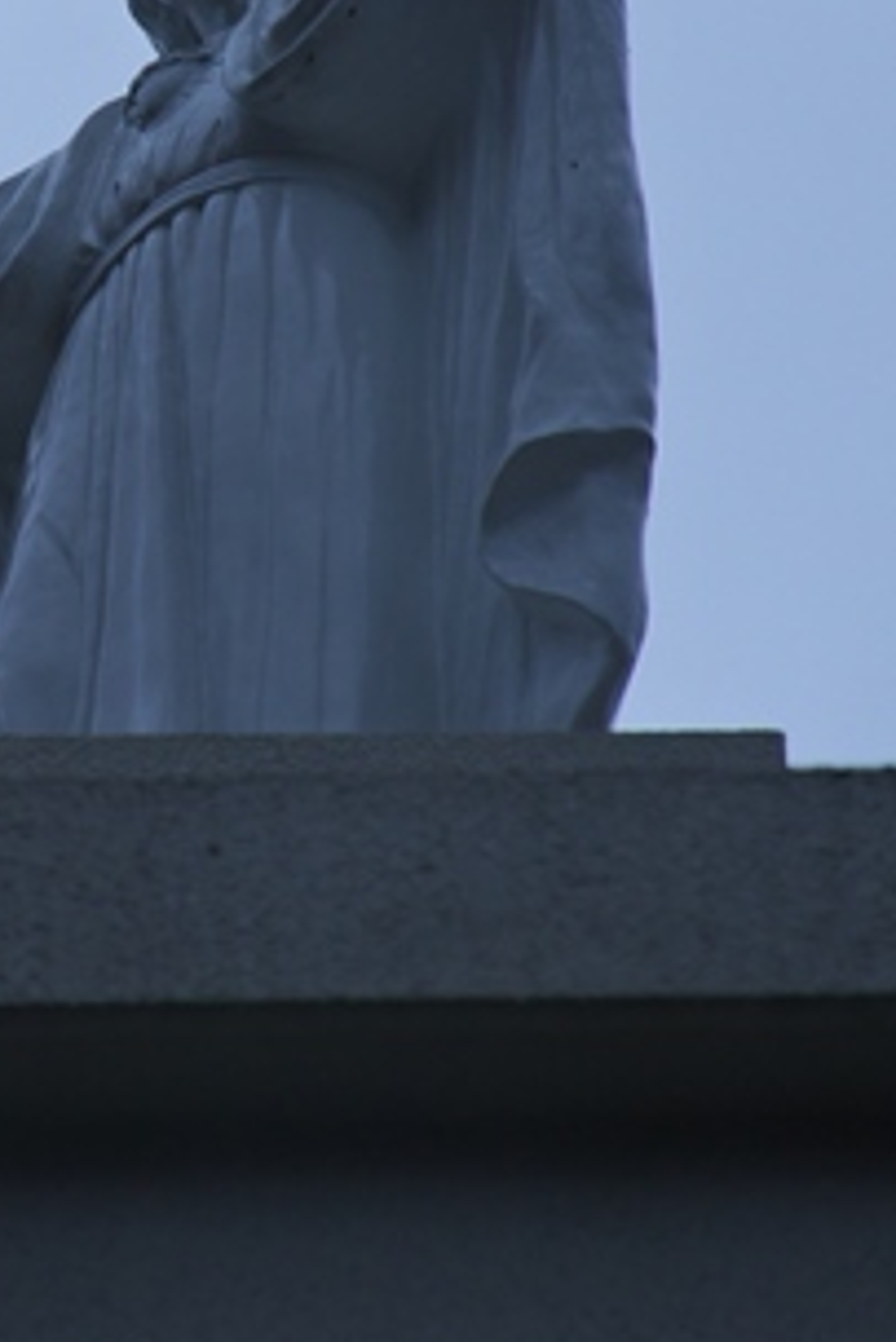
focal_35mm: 636
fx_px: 23715
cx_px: 40
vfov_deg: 3.2
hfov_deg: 2.2
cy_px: 214
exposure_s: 1/4000
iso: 800
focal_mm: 200
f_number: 6.3
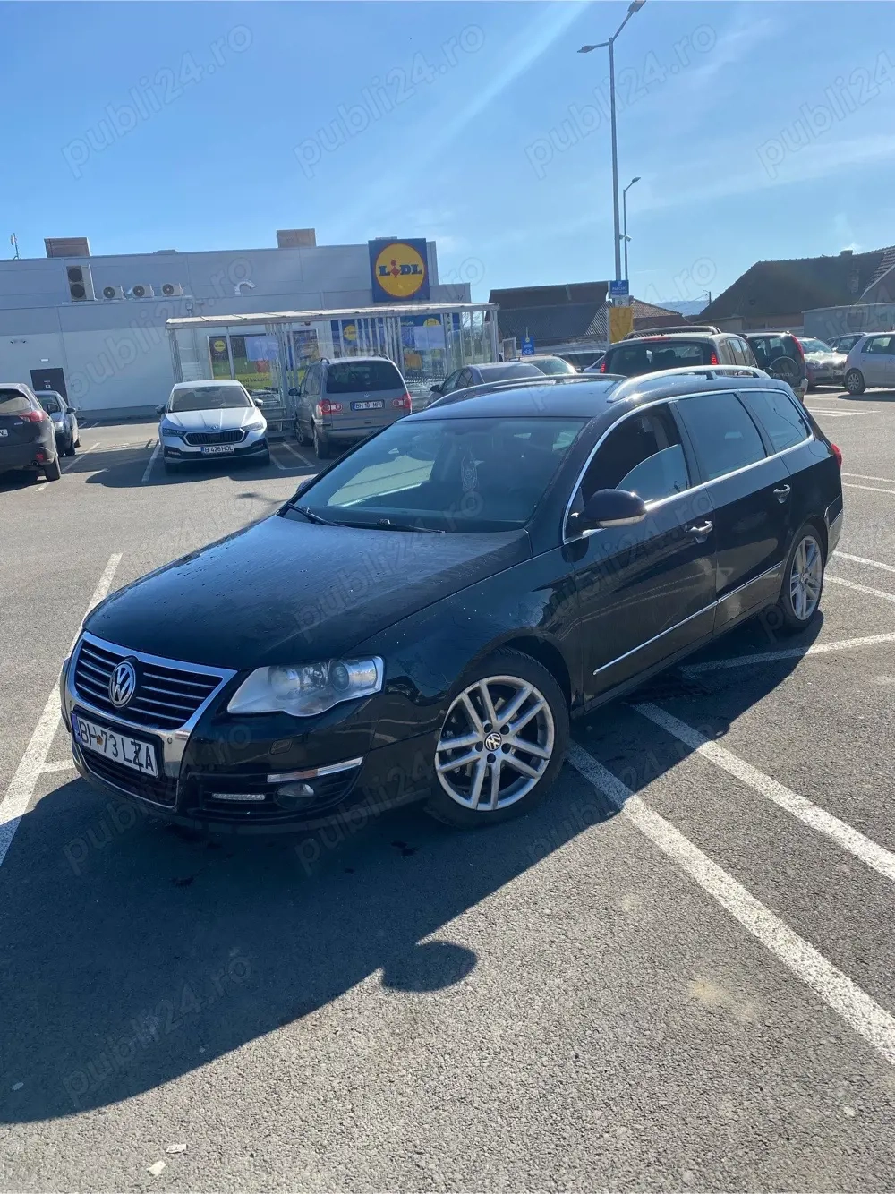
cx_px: 448
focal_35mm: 26
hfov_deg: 53.0
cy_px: 597
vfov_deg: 67.3
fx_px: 897
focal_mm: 4.25
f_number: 1.8
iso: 32
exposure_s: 1/2890
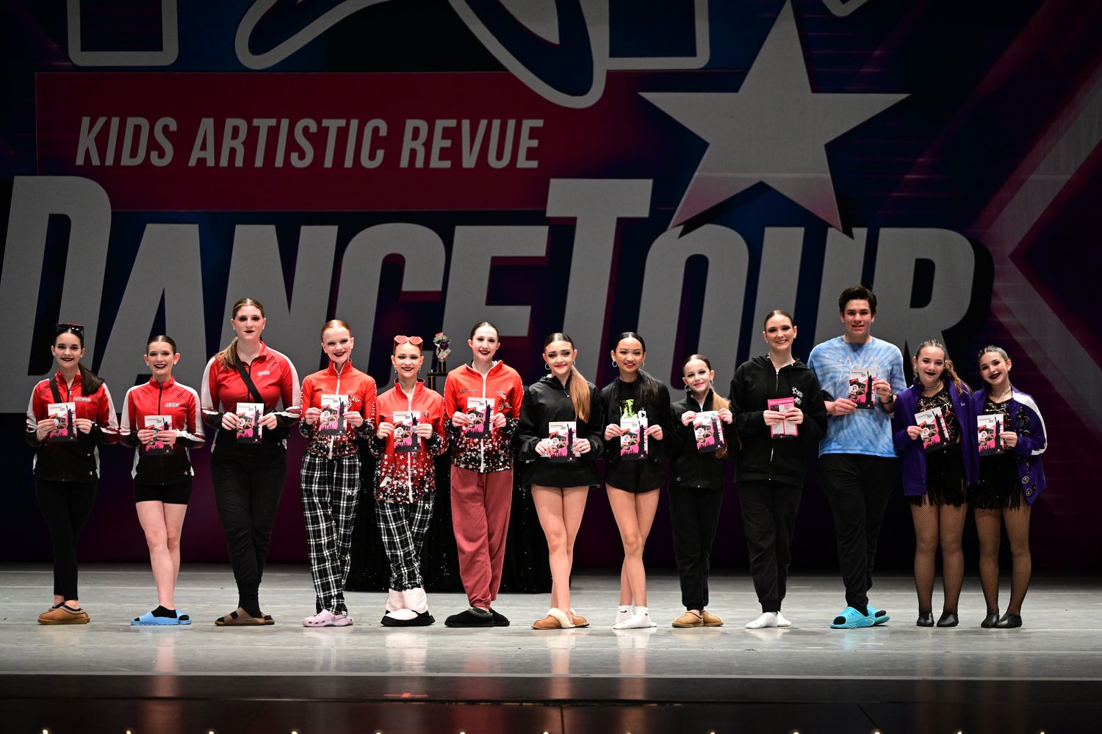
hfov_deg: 15.2
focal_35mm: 135
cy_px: 367
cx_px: 551
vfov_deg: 10.2
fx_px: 4132
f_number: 2.8
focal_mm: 135
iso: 2500
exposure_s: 1/1250
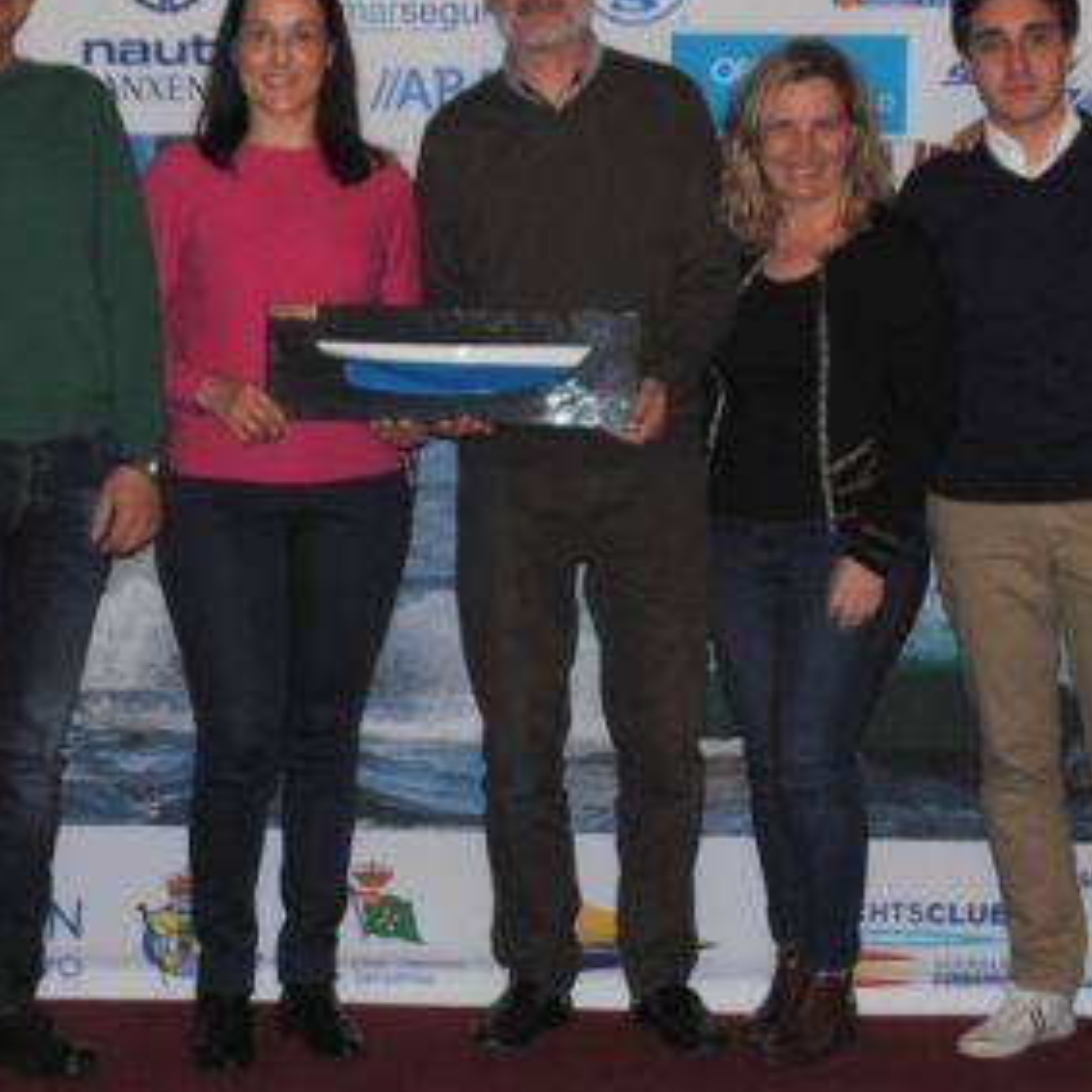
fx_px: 3355
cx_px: 459
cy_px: 492
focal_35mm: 94
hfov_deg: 18.5
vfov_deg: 18.5
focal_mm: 26
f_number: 4.2
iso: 200
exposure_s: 1/60
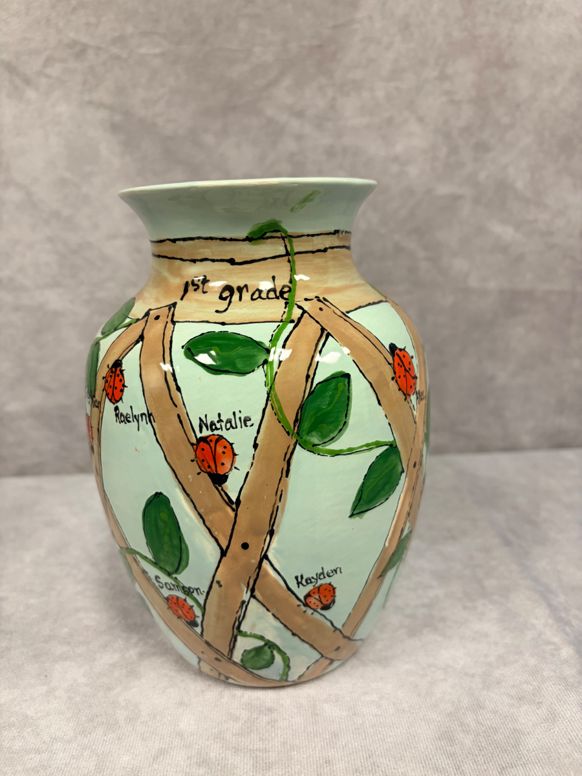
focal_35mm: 26
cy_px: 388
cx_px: 291
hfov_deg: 53.1
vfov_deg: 67.3
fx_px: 583
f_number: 1.6
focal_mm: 5.96
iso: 160
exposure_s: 1/60
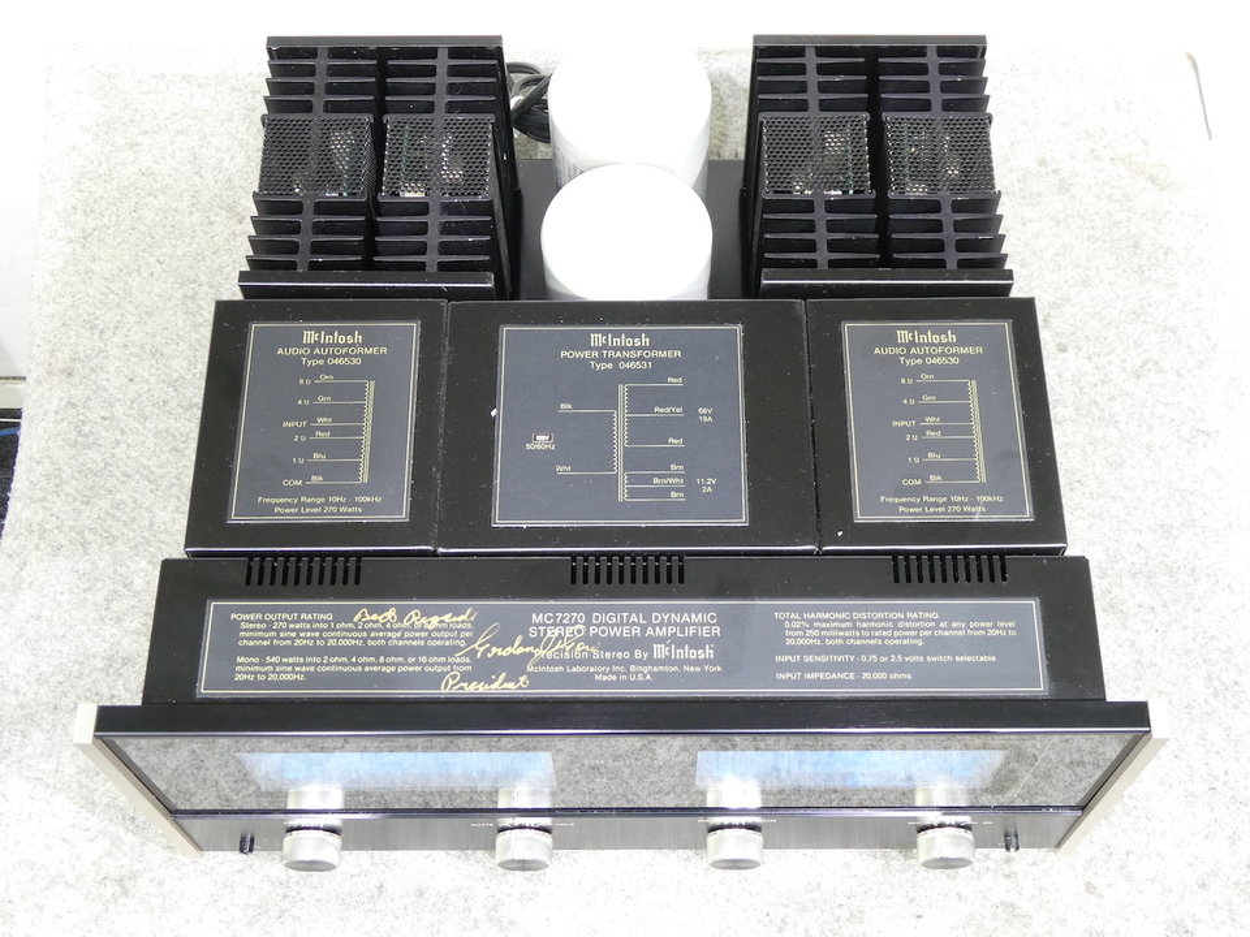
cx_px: 625
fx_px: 1697
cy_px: 468
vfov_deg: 30.9
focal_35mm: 47
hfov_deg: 40.4
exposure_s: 1/2
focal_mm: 8.4
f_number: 4
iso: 200
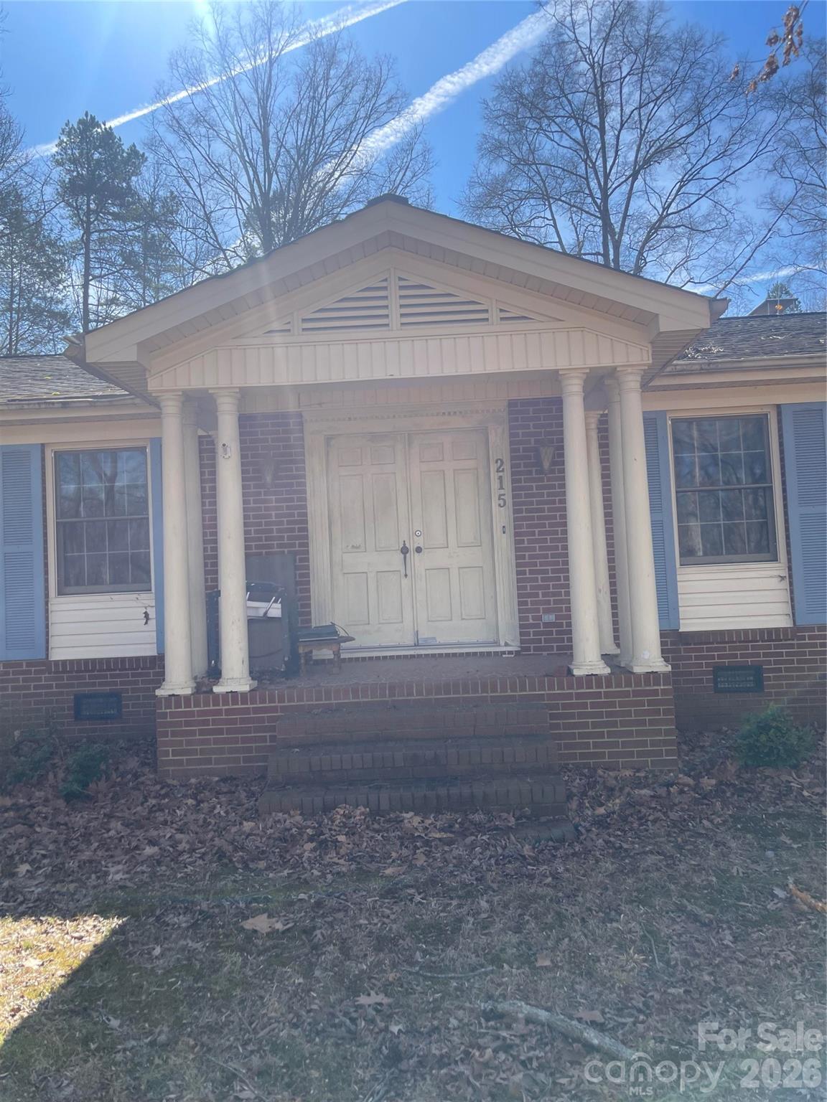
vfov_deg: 69.4
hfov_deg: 54.9
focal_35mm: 25
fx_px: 796
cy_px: 551
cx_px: 414
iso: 32
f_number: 1.6
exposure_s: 1/1553
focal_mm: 5.1
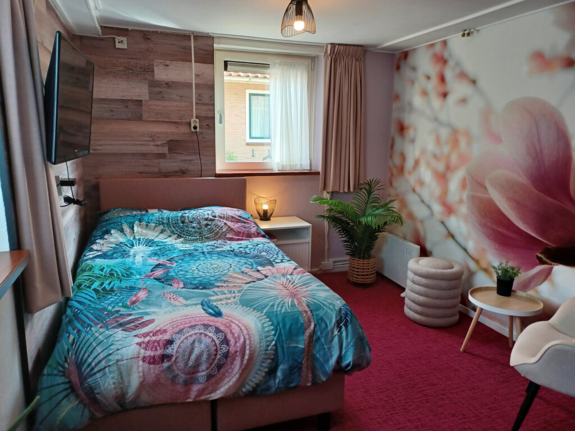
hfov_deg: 69.4
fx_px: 415
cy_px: 216
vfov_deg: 54.9
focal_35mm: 25
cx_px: 288
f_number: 1.8
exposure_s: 1/50
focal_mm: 4.6
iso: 200
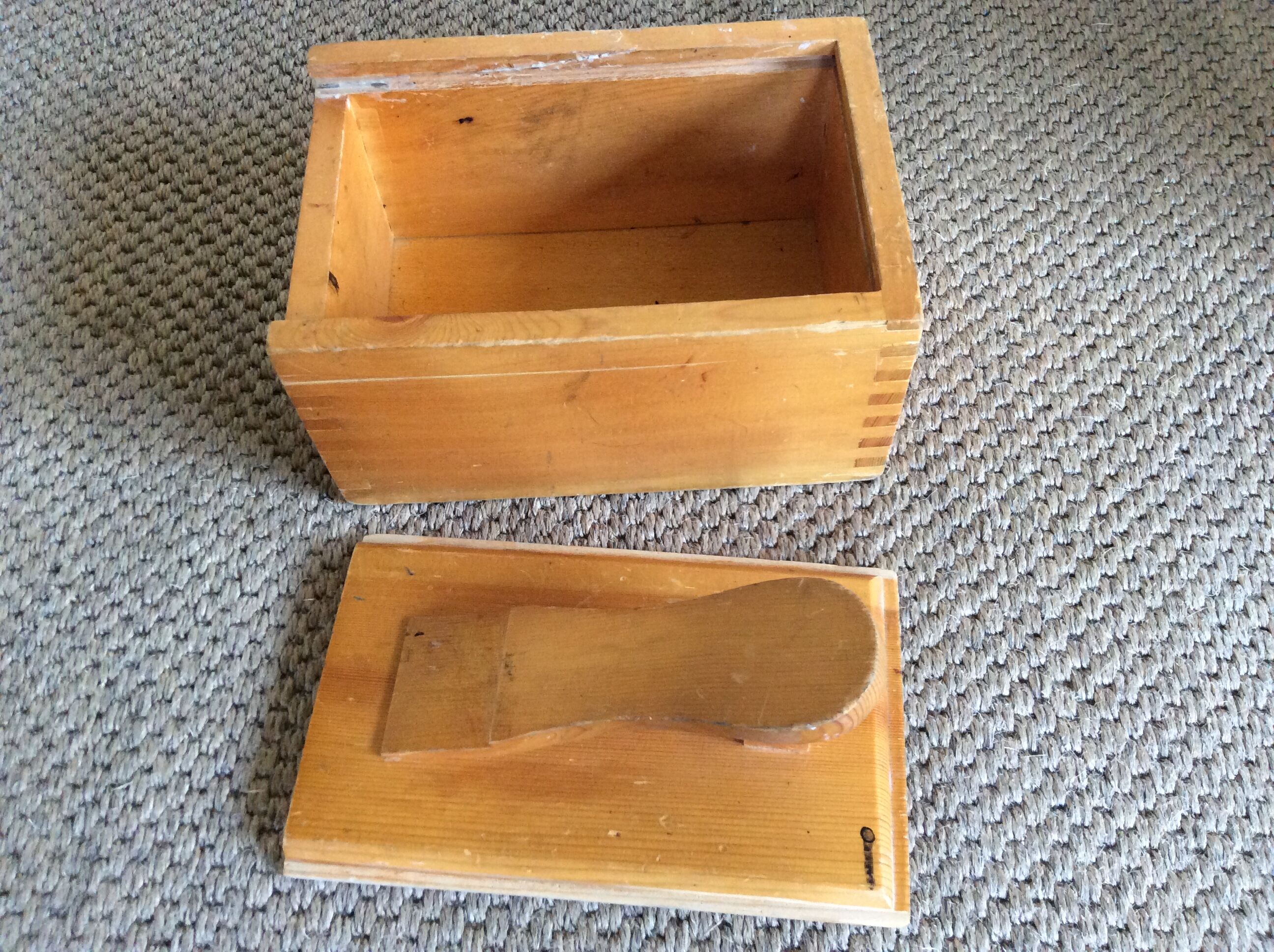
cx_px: 637
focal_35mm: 32
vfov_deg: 44.1
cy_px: 476
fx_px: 1176
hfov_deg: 56.9
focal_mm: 3.3
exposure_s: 1/25
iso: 200
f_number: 2.4
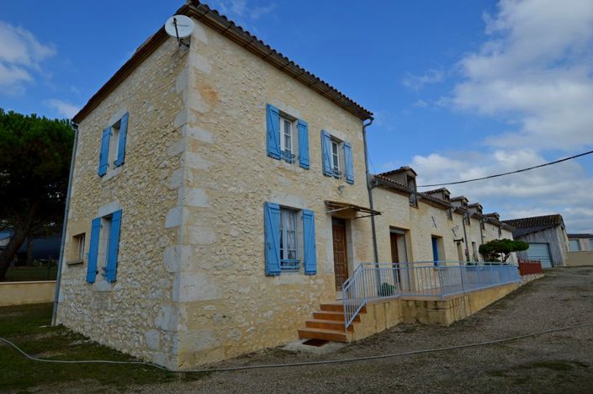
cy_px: 197
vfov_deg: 63.1
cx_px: 296
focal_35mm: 20
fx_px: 321
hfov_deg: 85.5
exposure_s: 1/320
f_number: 9
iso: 100
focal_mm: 13
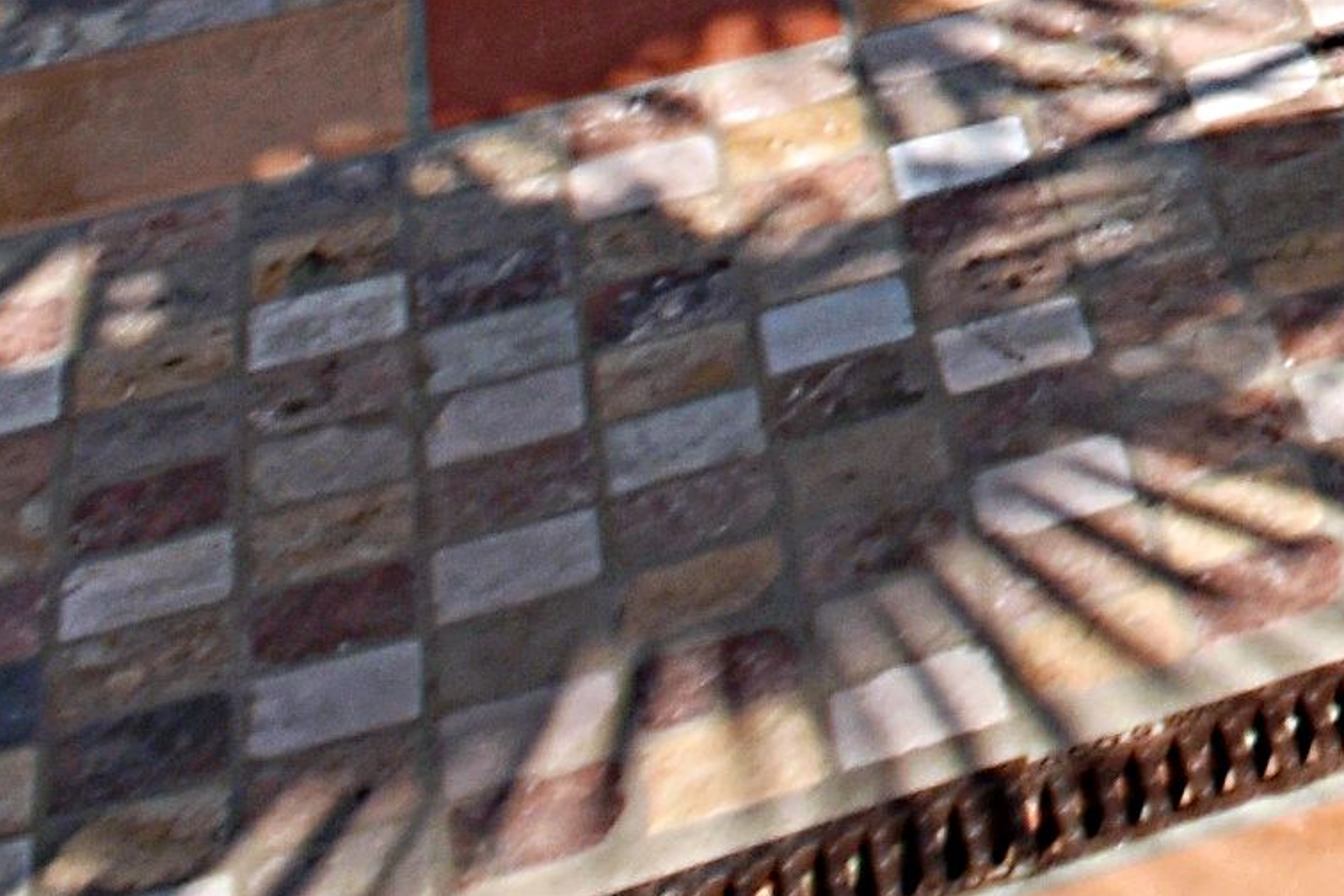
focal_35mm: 119
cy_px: -1744
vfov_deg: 9.3
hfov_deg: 12.5
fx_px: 4442
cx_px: 3440
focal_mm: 10
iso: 100
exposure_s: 1/200
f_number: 5.6
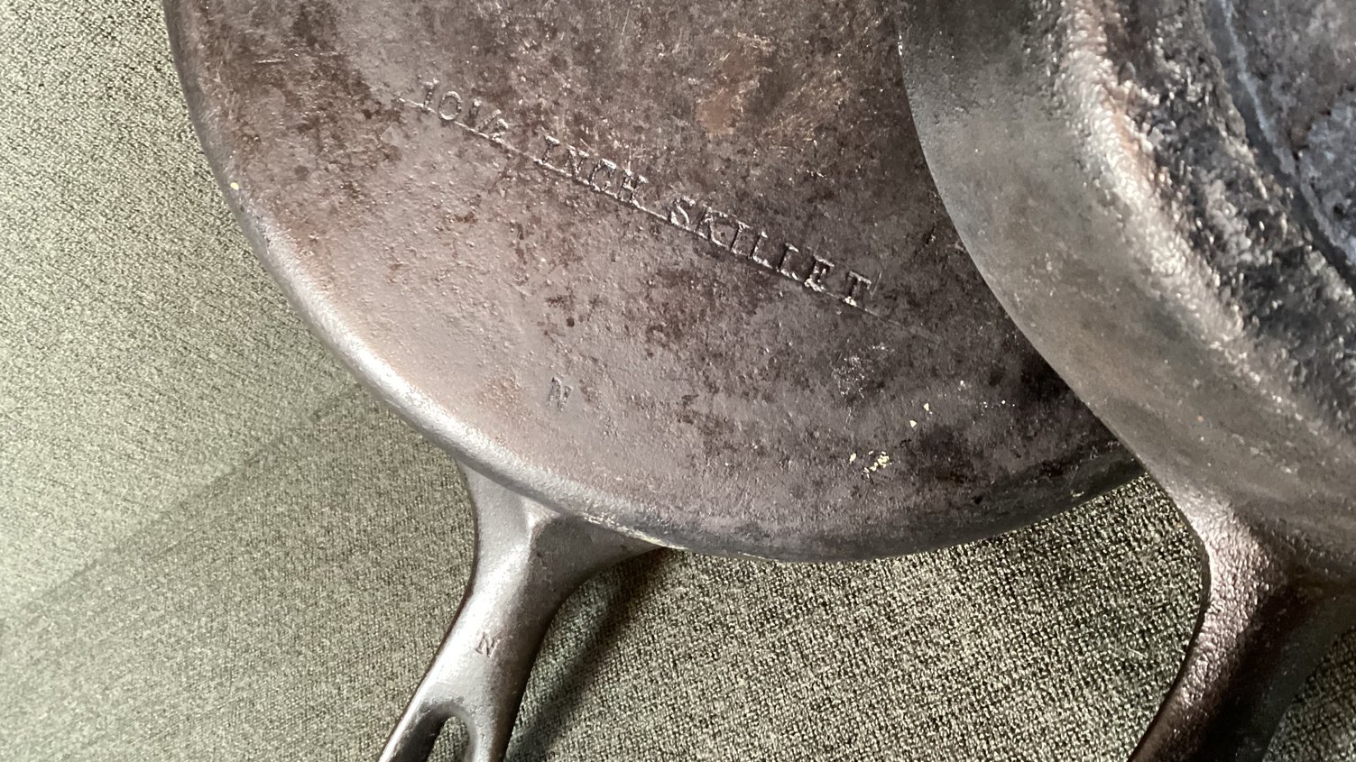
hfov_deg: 58.0
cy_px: 263
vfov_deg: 34.4
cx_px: 674
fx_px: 1222
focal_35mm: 34
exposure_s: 1/30
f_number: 2.4
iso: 400
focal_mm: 3.3
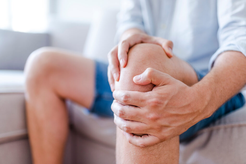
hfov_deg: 54.4
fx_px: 239
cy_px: 82
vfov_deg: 37.9
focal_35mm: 35
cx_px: 123
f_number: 1.6
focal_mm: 35
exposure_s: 1/200
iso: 200
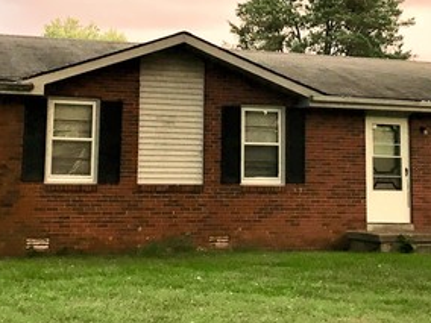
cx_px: 257
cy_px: 41
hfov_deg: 24.7
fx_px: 984
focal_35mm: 79
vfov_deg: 18.4
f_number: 2.2
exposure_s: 1/30
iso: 32
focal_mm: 4.15
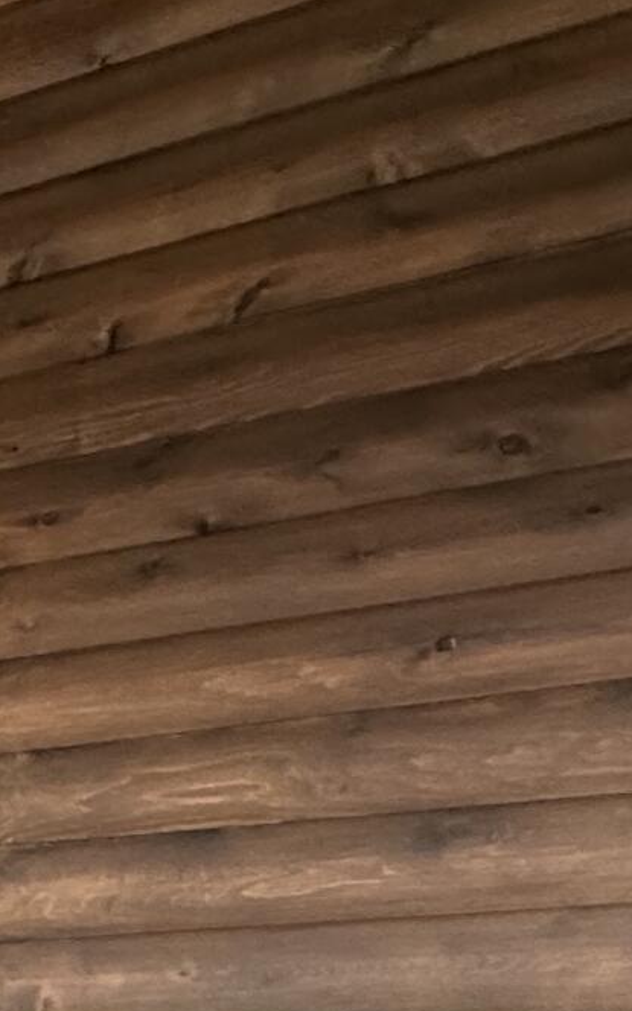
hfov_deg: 12.5
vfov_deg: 27.9
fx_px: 1846
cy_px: 1113
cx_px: -1080
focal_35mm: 67
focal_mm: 2.22
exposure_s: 1/75
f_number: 2.2
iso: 320
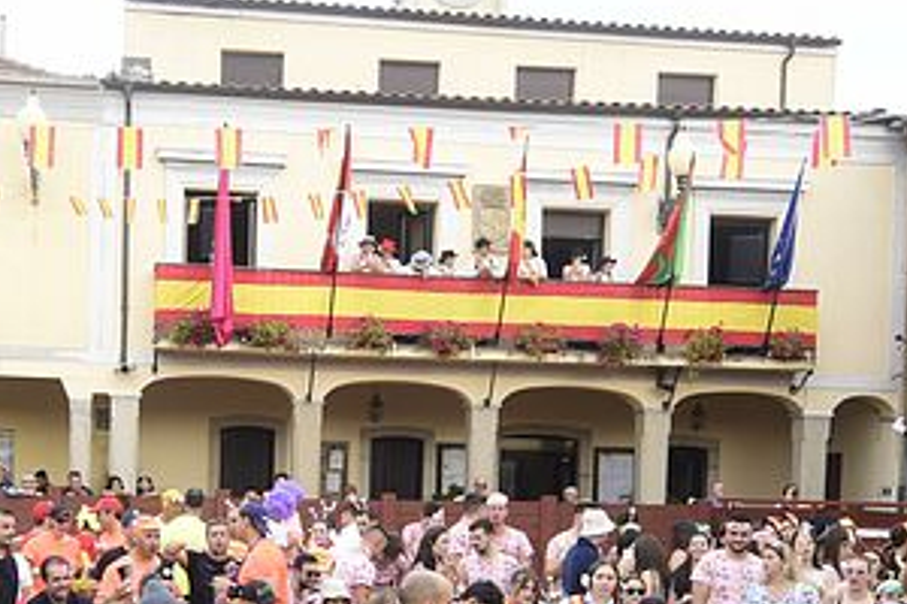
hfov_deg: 36.4
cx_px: 293
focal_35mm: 54
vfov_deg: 24.5
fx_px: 1360
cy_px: 524
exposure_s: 1/250
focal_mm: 12
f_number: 5
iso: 320
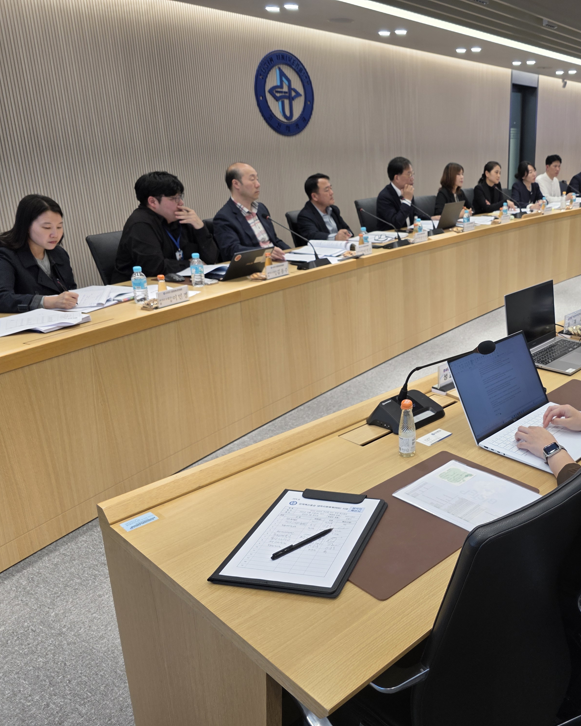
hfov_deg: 46.2
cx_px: 459
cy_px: 364
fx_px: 645
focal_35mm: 30
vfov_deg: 58.8
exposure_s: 1/120
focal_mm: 6.3
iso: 80
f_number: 1.7
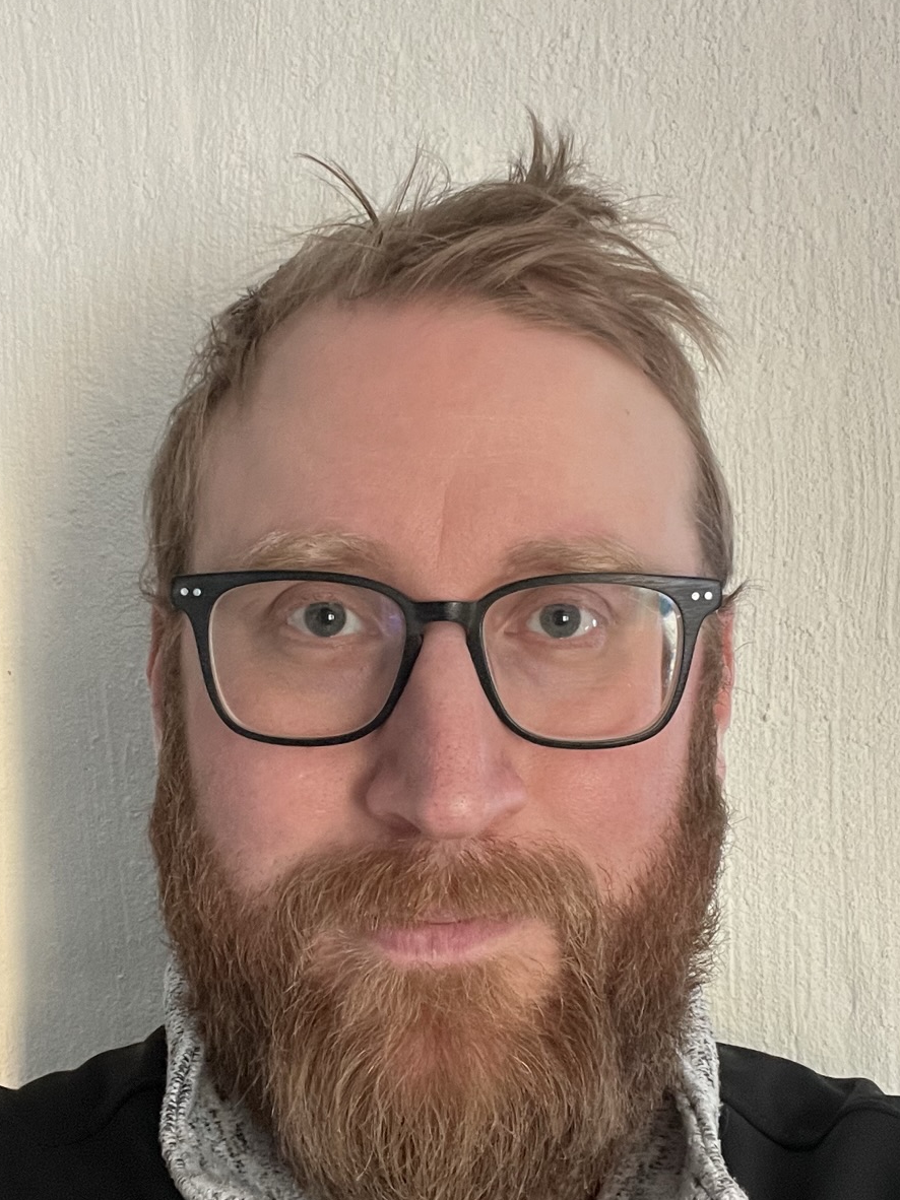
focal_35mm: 52
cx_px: 424
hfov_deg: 28.0
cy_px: 653
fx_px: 1803
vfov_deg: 36.8
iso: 400
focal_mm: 2.71
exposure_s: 1/40
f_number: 2.2
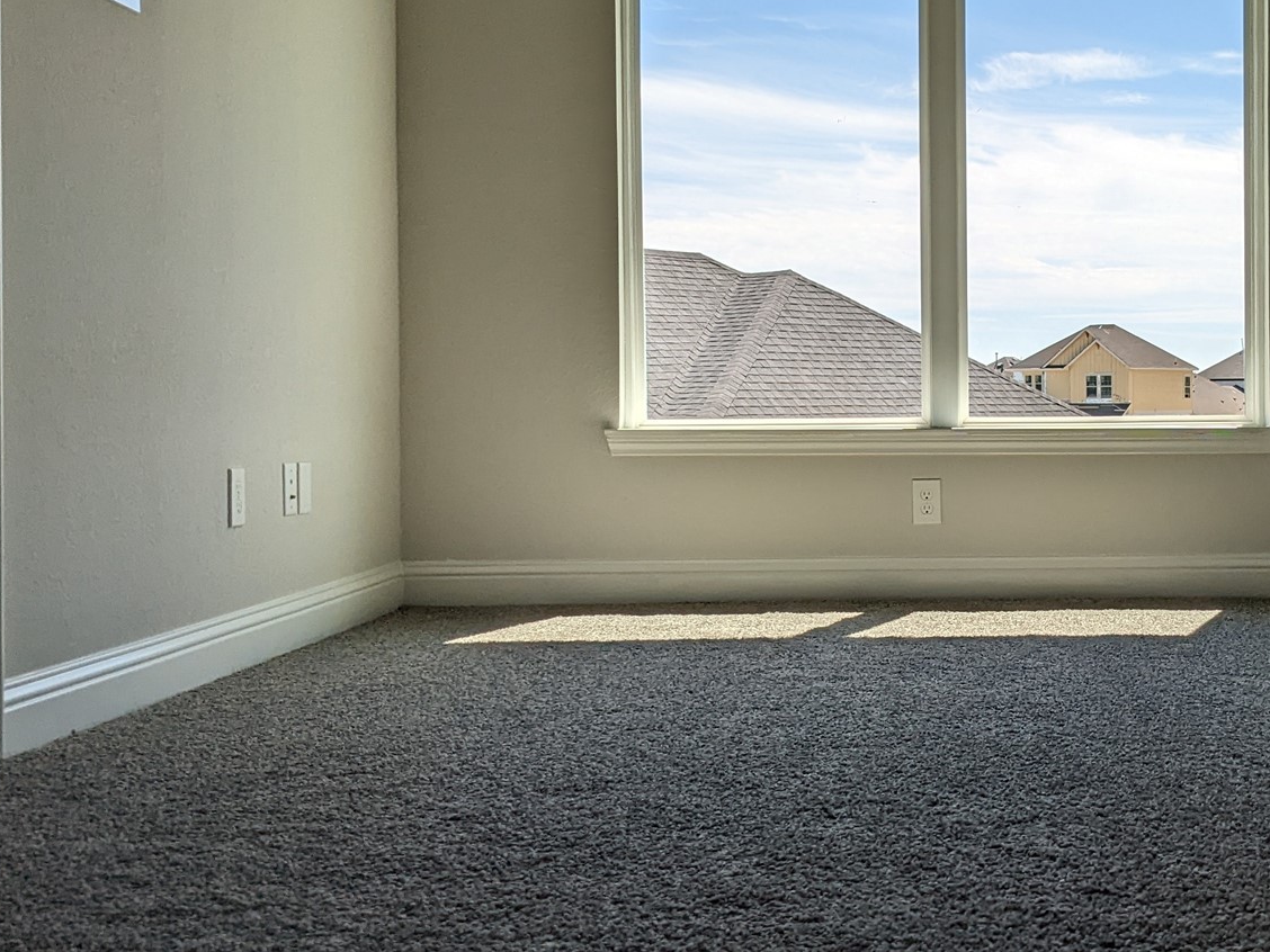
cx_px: 938
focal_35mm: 49
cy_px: 377
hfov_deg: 38.0
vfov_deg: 29.6
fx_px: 1798
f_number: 1.73
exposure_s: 1/2347
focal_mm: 4.38
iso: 63
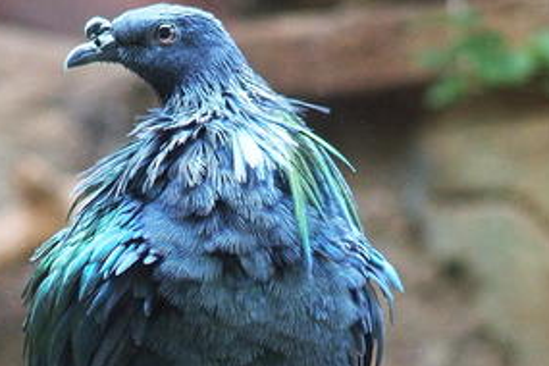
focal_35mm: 493
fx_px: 7518
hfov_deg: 4.2
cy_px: 279
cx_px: 162
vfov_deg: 2.8
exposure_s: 1/100
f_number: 2.8
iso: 800
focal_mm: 64.3
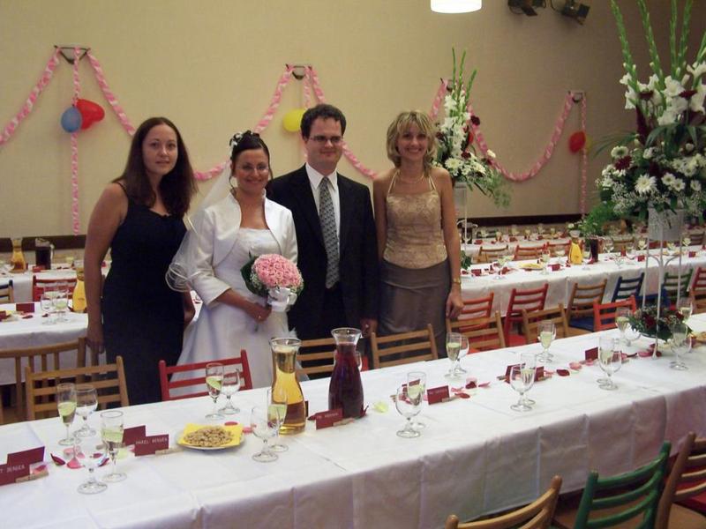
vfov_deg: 37.7
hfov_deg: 49.0
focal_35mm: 38
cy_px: 264
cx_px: 353
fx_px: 775
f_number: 2.8
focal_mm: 6.3
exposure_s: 1/20
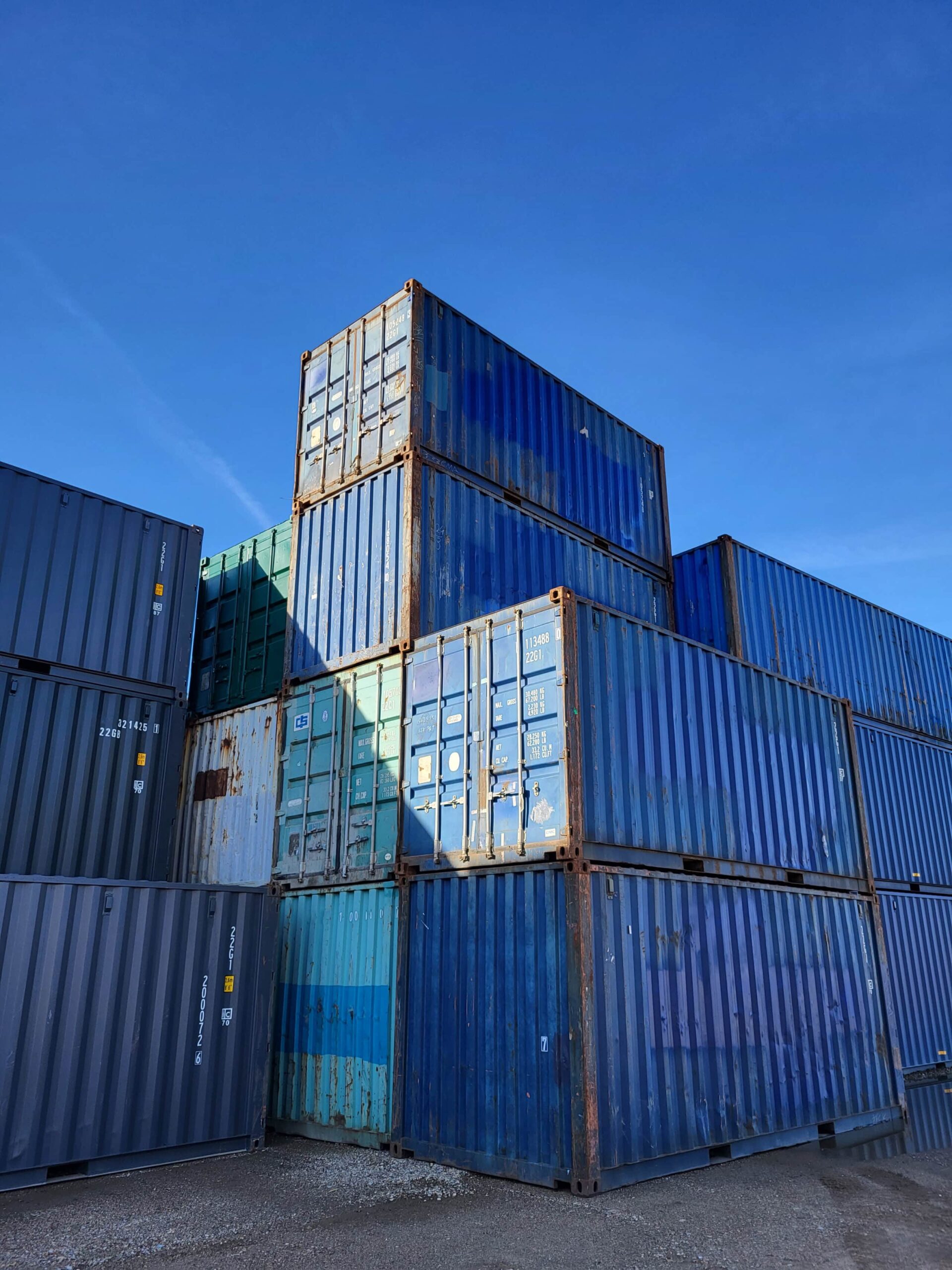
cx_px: 476
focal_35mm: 26
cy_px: 635
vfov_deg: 67.3
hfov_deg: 53.1
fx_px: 953
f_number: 1.8
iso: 40
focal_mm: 5.4
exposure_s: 1/885
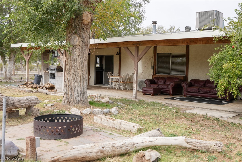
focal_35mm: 39
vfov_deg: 34.2
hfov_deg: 49.5
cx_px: 121
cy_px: 81
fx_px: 262
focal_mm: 39
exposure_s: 1/400
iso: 125
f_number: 5
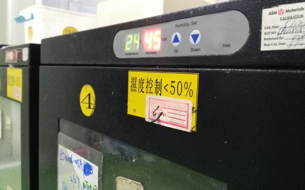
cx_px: 151
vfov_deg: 41.8
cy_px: 88
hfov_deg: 62.9
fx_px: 249
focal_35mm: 30
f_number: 2
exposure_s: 1/33
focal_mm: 2.96
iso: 1337
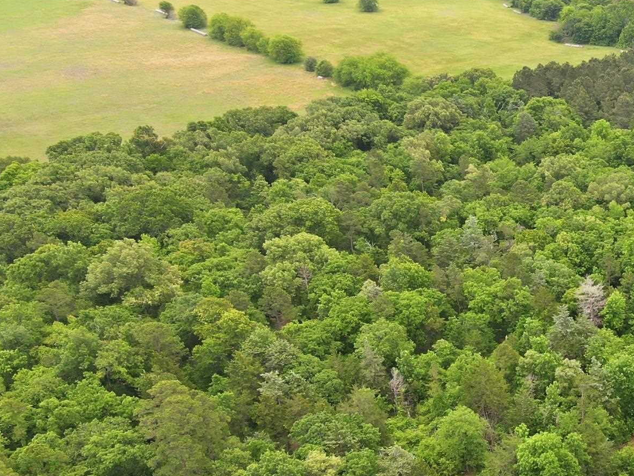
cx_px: 655
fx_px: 934
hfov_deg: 33.8
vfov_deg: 28.1
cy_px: 369
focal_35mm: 51
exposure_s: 1/160
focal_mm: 4.5
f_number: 2.8
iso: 100
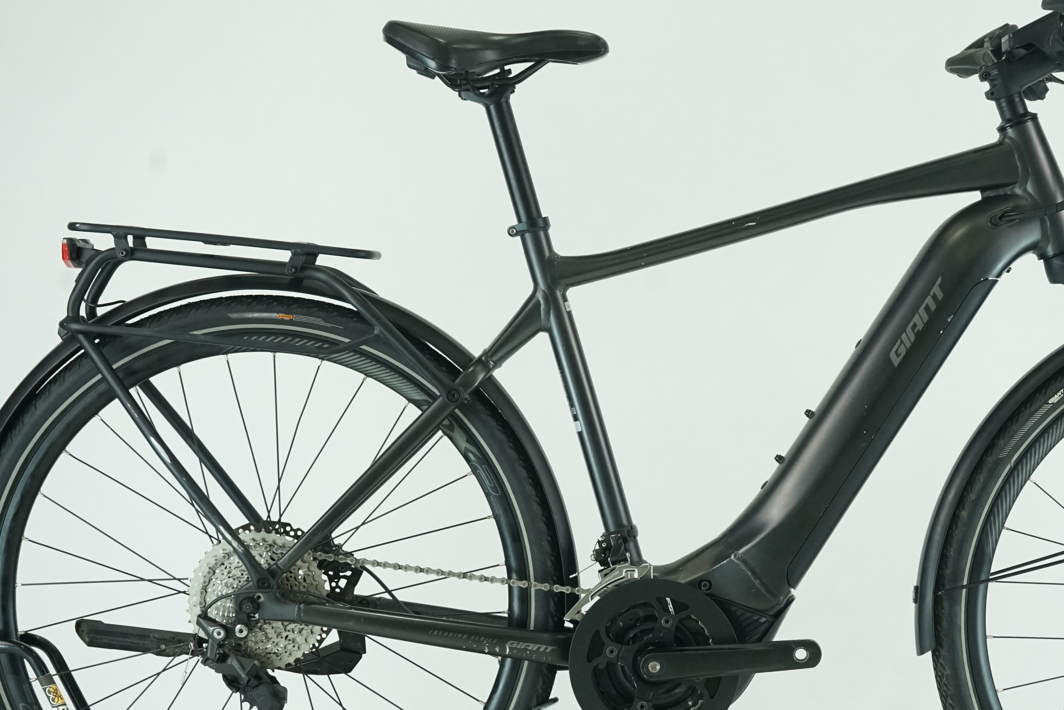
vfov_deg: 14.7
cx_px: 727
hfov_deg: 21.8
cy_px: 416
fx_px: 2749
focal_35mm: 93
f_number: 7.1
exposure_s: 1/200
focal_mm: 61
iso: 2000
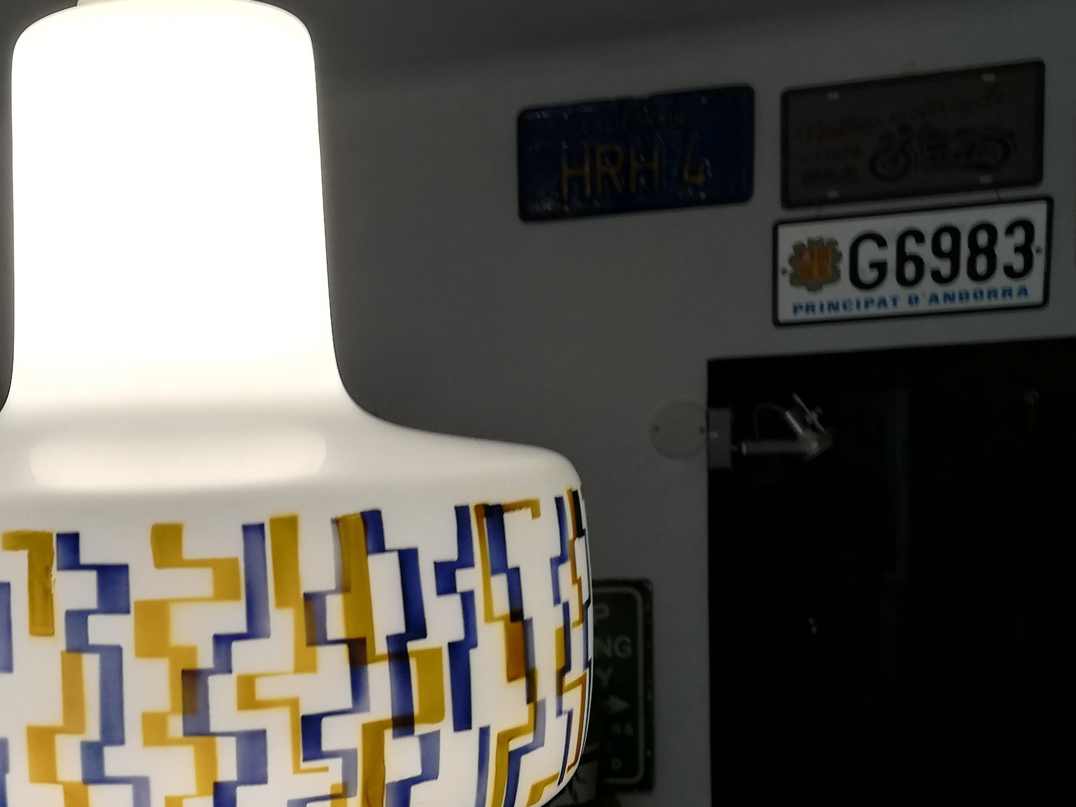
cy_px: 591
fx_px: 1337
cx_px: 187
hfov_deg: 41.6
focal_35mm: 43
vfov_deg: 33.0
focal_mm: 3.81
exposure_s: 1/50
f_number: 2.2
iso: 64
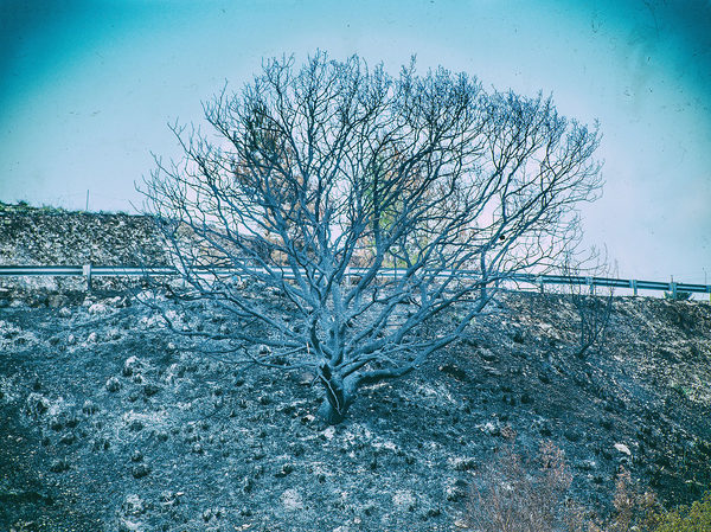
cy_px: 266
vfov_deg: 10.6
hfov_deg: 14.1
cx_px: 356
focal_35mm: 140
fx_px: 2873
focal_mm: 70
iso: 100
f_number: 7.1
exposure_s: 1/125
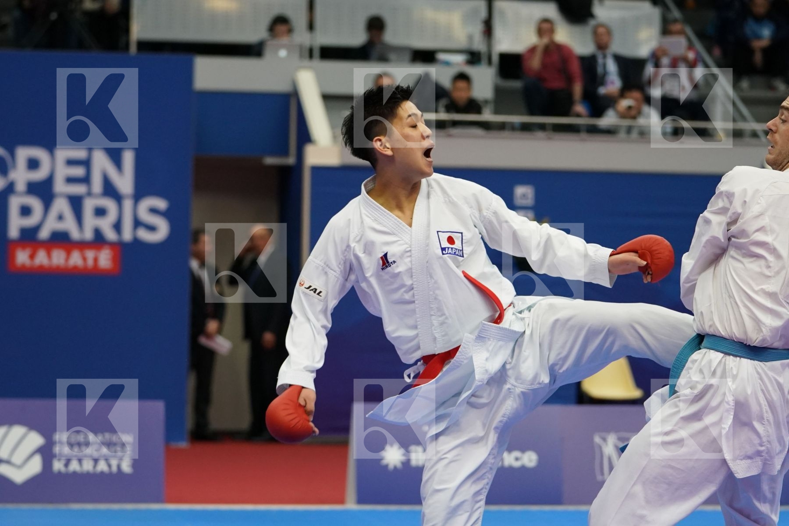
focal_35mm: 120
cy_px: 263
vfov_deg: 11.4
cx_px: 394
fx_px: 2630
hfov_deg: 17.1
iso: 2500
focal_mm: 80
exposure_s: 1/1000
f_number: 2.8
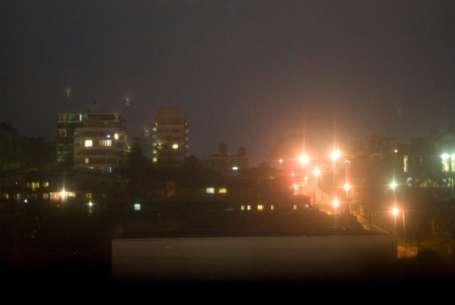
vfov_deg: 18.2
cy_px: 152
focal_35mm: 75
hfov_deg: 27.0
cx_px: 228
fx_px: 949
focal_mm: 50
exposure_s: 2.2
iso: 400
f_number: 1.4
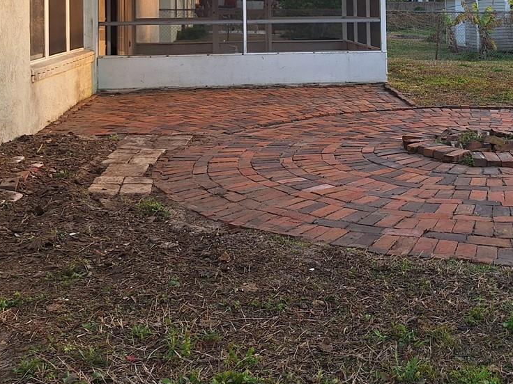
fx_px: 741
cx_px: 358
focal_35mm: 50
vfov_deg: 27.1
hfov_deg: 37.6
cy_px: -17
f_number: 1.8
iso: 40
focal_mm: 5.54
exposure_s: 1/917
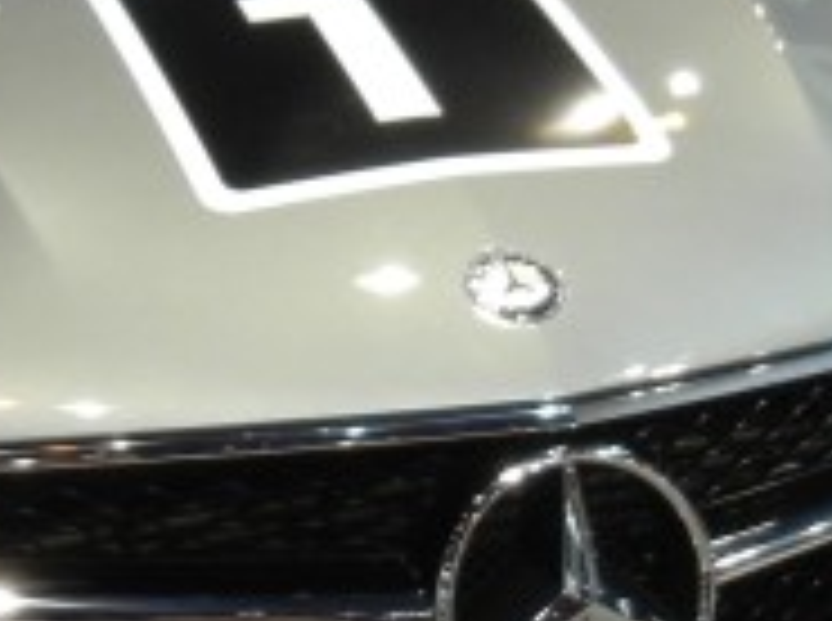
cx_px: 148
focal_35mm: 130
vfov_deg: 11.3
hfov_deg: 15.1
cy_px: 135
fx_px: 3118
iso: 306
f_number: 3.5
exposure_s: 1/60
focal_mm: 5.4
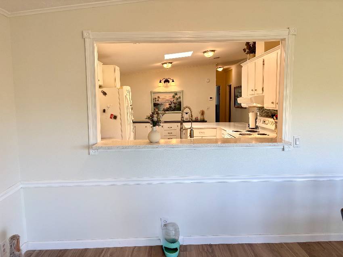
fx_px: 258
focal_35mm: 26
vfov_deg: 53.0
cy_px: 128
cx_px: 172
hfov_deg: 67.3
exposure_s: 1/173
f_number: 1.6
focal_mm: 5.96
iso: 125
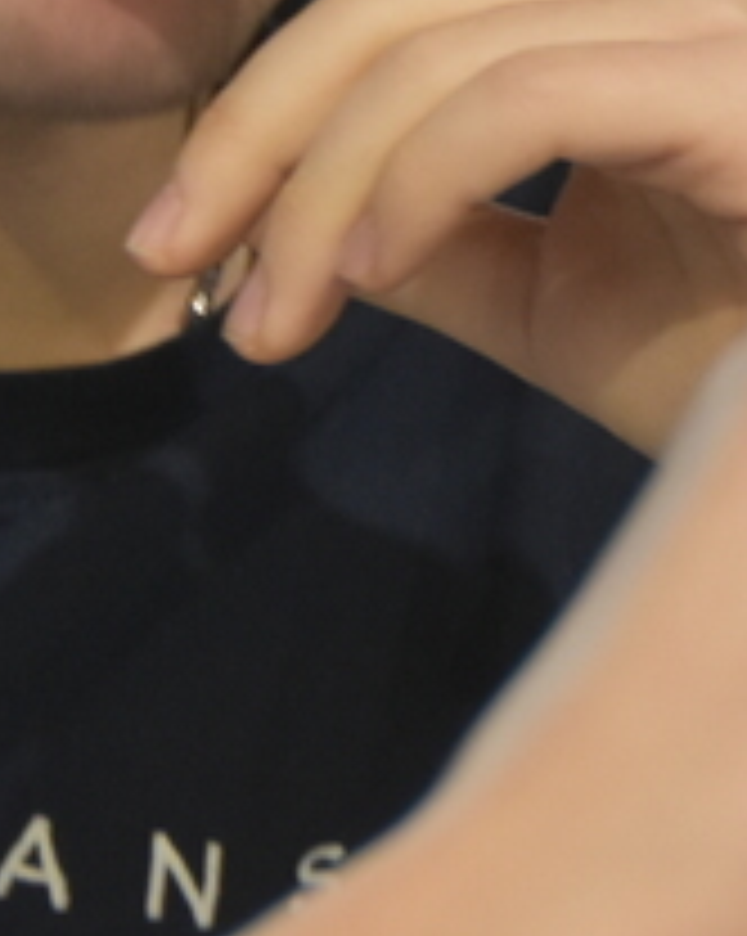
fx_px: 16874
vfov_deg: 3.2
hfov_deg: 2.5
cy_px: -302
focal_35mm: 610
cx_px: 1575
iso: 1100
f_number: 5
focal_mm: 75
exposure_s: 1/60
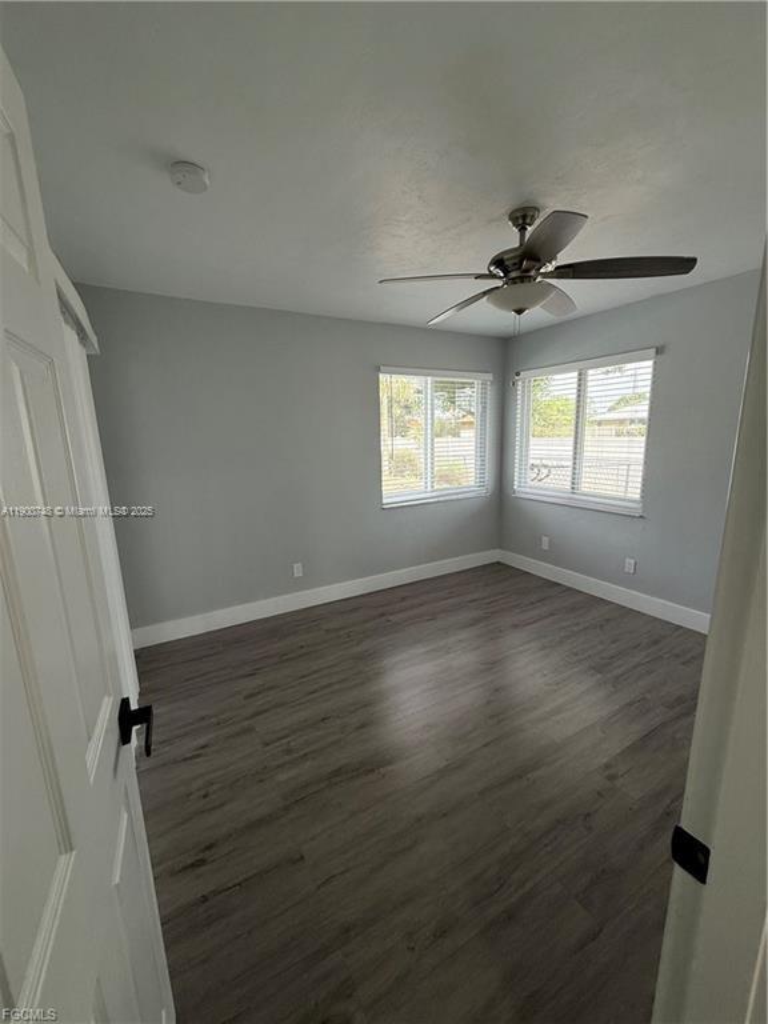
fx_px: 414
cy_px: 512
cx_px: 384
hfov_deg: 85.7
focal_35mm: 14
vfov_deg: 102.1
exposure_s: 1/120
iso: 80
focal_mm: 2.22
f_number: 2.2
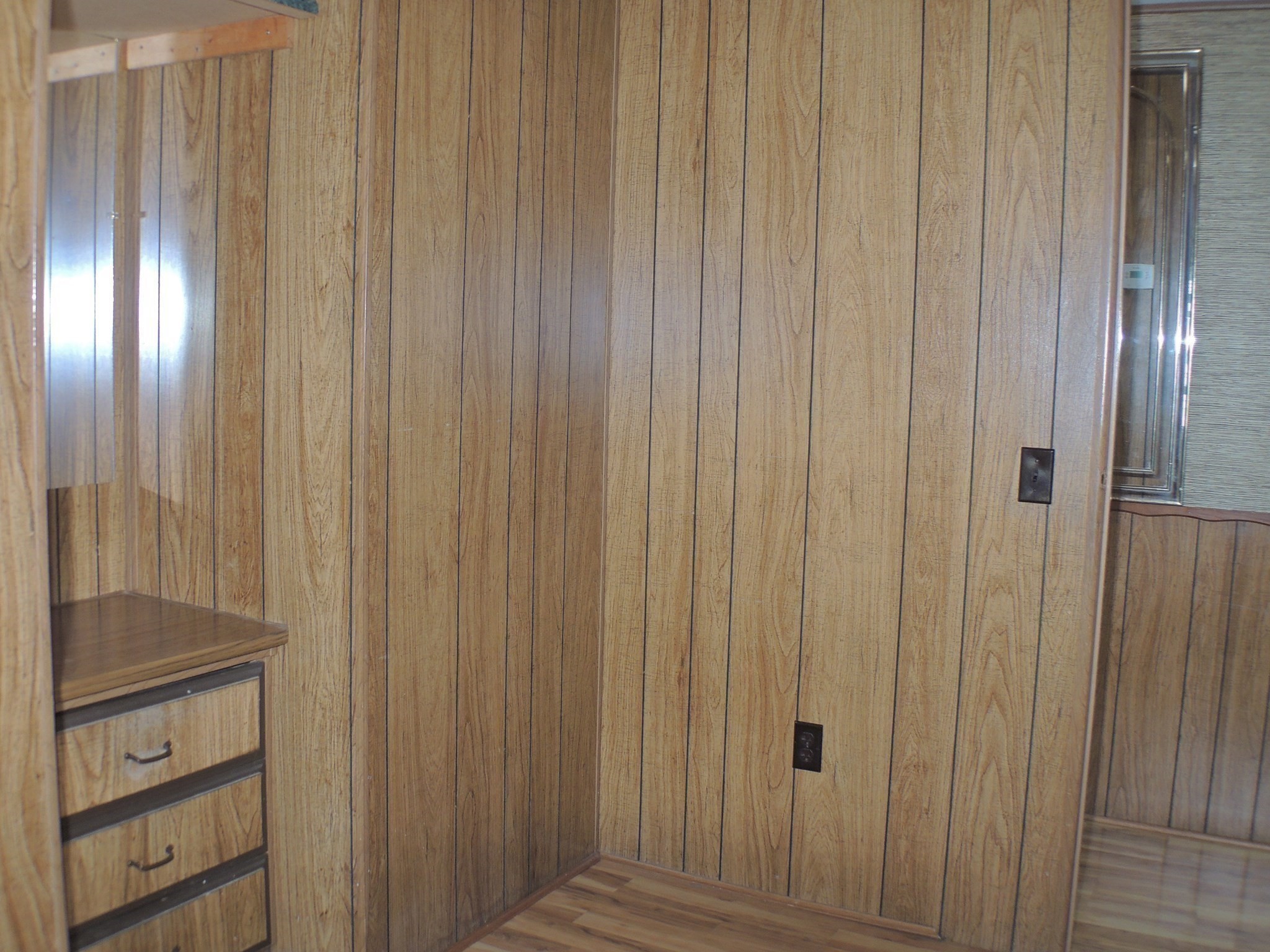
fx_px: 1578
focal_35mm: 43
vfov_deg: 33.6
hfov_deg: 43.9
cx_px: 635
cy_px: 476
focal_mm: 7.6
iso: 200
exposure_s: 1/30
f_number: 3.4
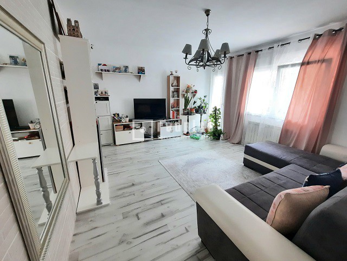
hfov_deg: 106.2
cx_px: 174
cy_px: 130
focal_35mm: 13
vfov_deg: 89.9
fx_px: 130
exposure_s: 1/25
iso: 200
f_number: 2.2
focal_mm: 1.74
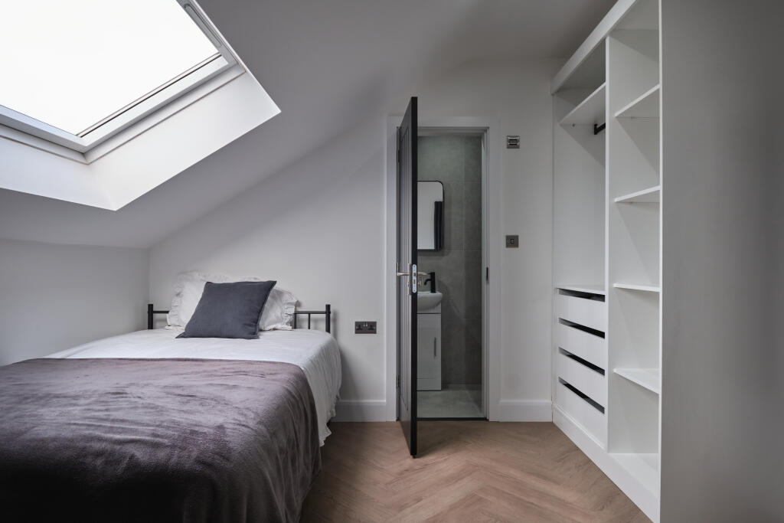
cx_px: 392
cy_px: 262
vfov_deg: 61.9
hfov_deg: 84.0
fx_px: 436
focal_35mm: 20
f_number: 8
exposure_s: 1/10
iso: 125
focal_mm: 13.2
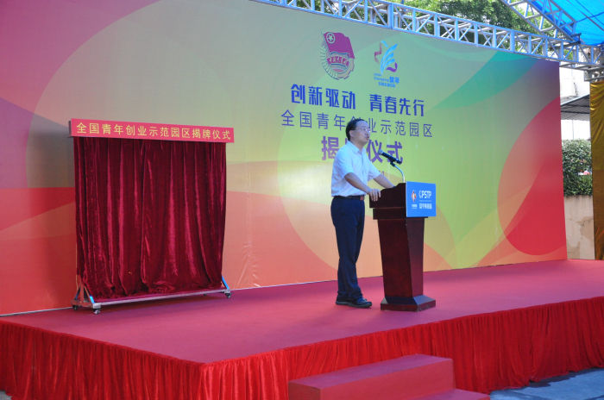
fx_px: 804
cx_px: 302
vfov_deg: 28.0
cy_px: 200
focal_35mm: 48
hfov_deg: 41.2
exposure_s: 1/50
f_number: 5
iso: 1600
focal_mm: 32
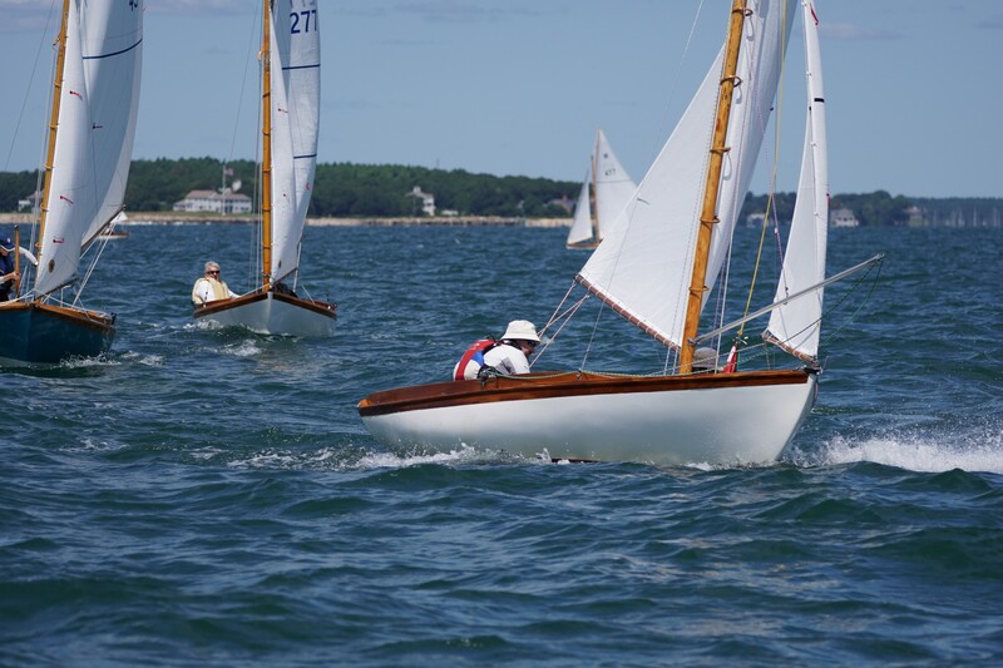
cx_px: 502
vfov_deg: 6.1
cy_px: 334
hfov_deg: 9.2
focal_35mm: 225
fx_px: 6267
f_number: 5
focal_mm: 150
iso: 125
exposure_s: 1/1600
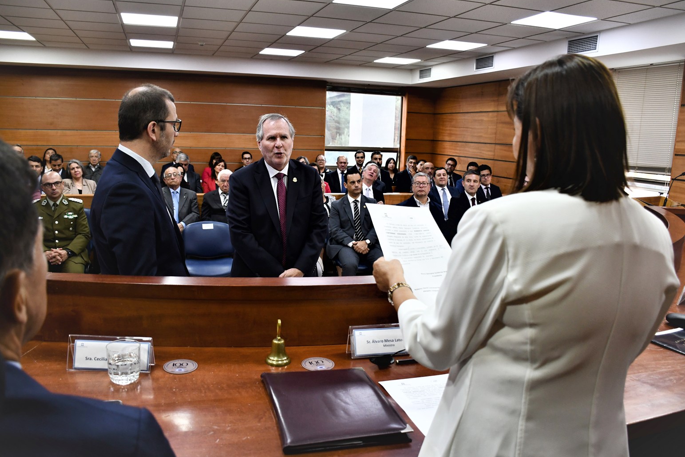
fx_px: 533
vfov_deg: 46.4
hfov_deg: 65.5
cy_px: 226
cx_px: 334
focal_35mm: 28
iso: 900
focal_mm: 18
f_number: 3.5
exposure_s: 1/125
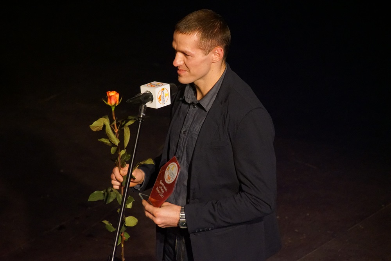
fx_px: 2607
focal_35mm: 240
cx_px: 196
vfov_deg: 5.7
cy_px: 130
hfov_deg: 8.6
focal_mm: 160
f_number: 6.3
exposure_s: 1/200
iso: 3200
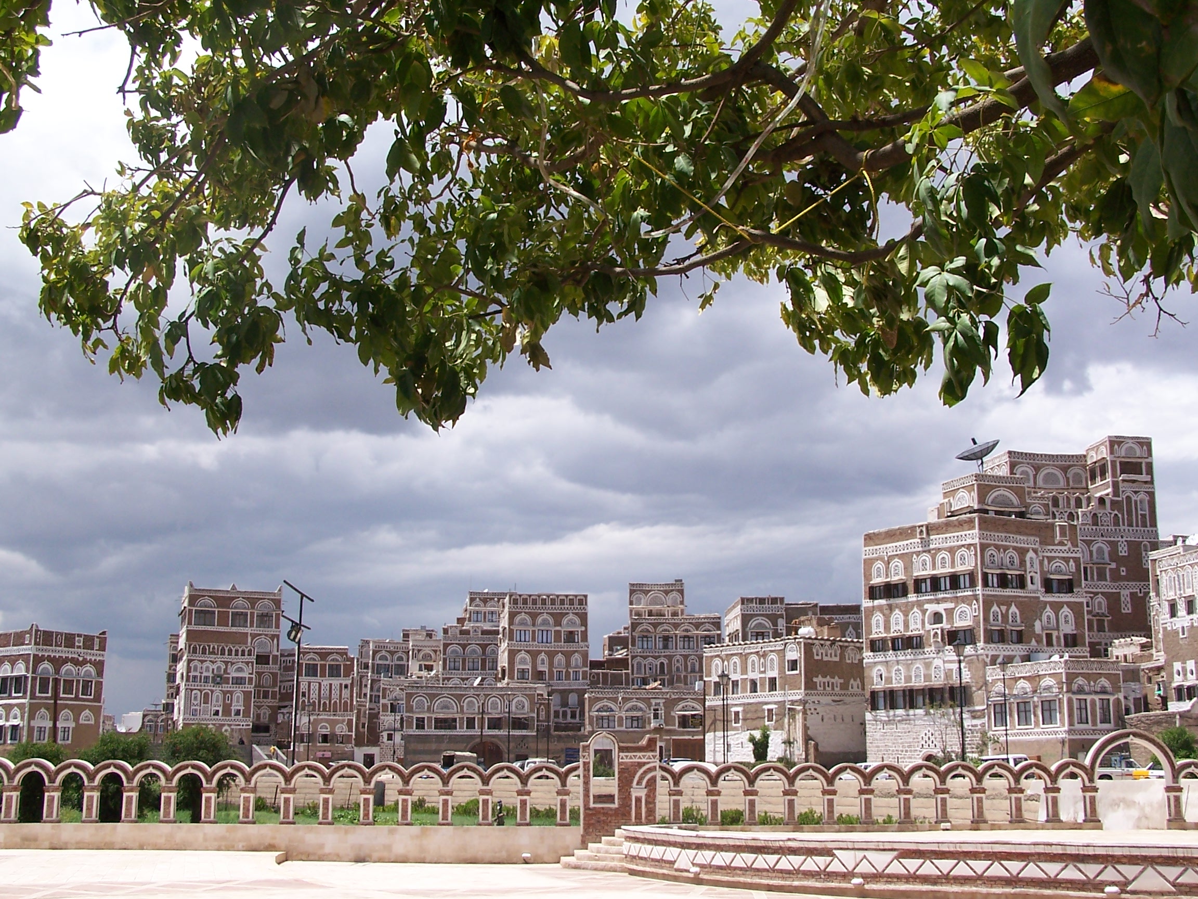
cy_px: 450
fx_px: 1488
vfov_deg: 33.6
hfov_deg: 43.9
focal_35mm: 43
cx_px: 599
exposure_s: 1/350
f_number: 5.6
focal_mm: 7.1
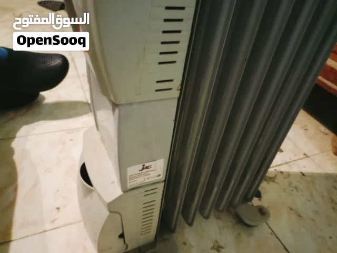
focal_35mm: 28
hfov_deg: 63.4
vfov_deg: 49.7
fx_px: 273
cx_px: 168
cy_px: 126
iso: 6278
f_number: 1.79
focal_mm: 4.7
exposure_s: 1/20
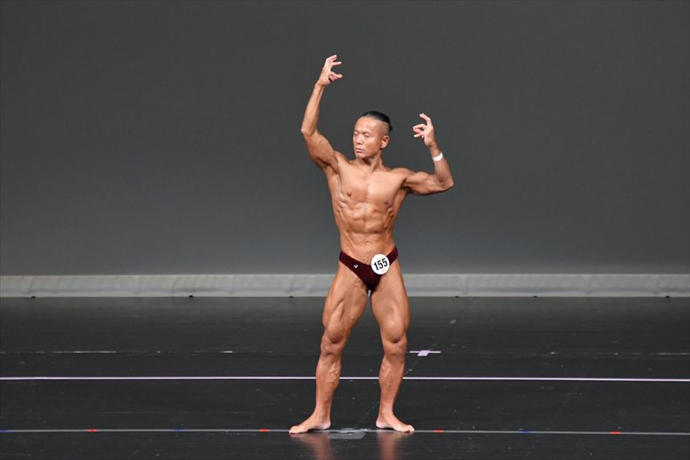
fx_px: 5747
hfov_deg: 6.9
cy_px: 230
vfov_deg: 4.6
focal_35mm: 300
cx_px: 345
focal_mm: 200
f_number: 5.6
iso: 4000
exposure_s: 1/400
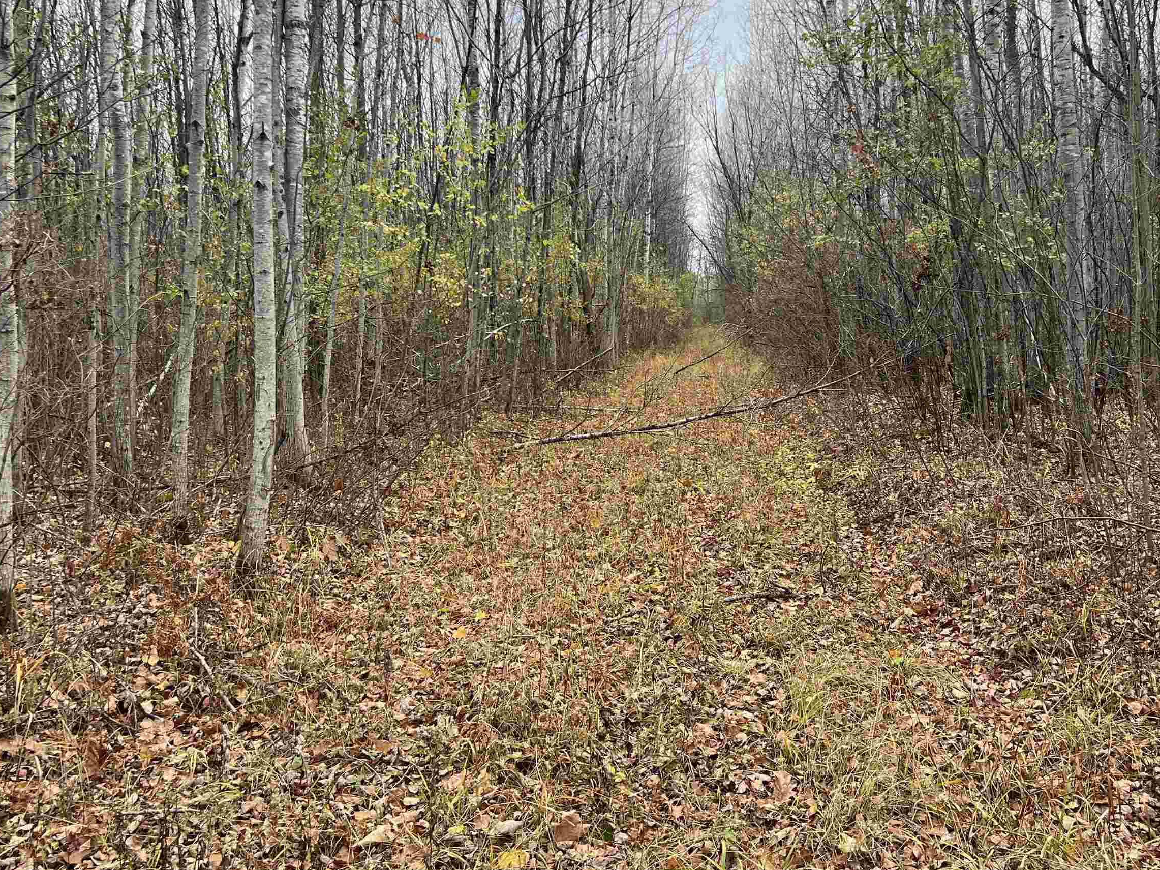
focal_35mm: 35
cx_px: 636
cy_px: 349
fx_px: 1173
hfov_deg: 52.5
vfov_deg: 40.5
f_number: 1.5
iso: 64
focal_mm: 5.7
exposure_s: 1/121
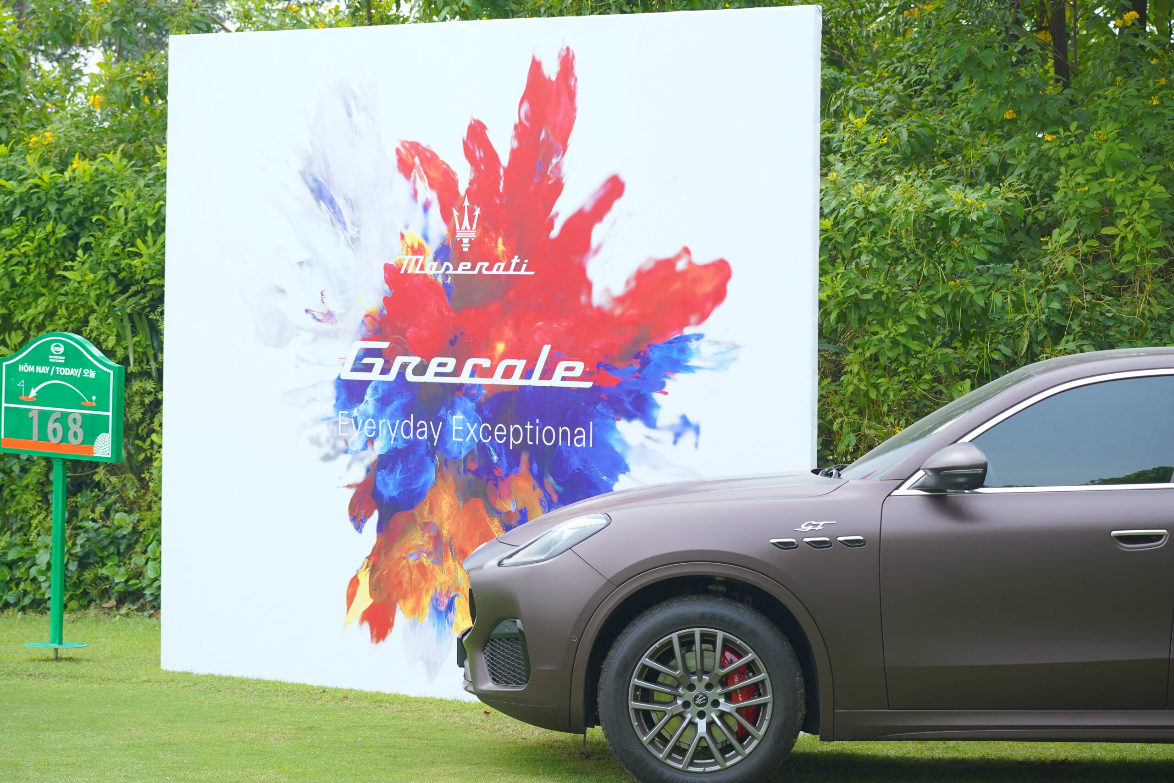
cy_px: 392
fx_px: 4181
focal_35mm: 128
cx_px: 587
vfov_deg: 10.7
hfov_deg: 16.0
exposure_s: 1/500
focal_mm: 128.2
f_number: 8
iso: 1000
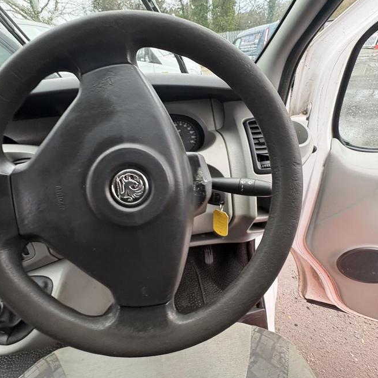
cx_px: 170
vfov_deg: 84.0
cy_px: 192
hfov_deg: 83.7
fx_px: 210
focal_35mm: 17
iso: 200
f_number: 2.2
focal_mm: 2.22
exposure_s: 1/60
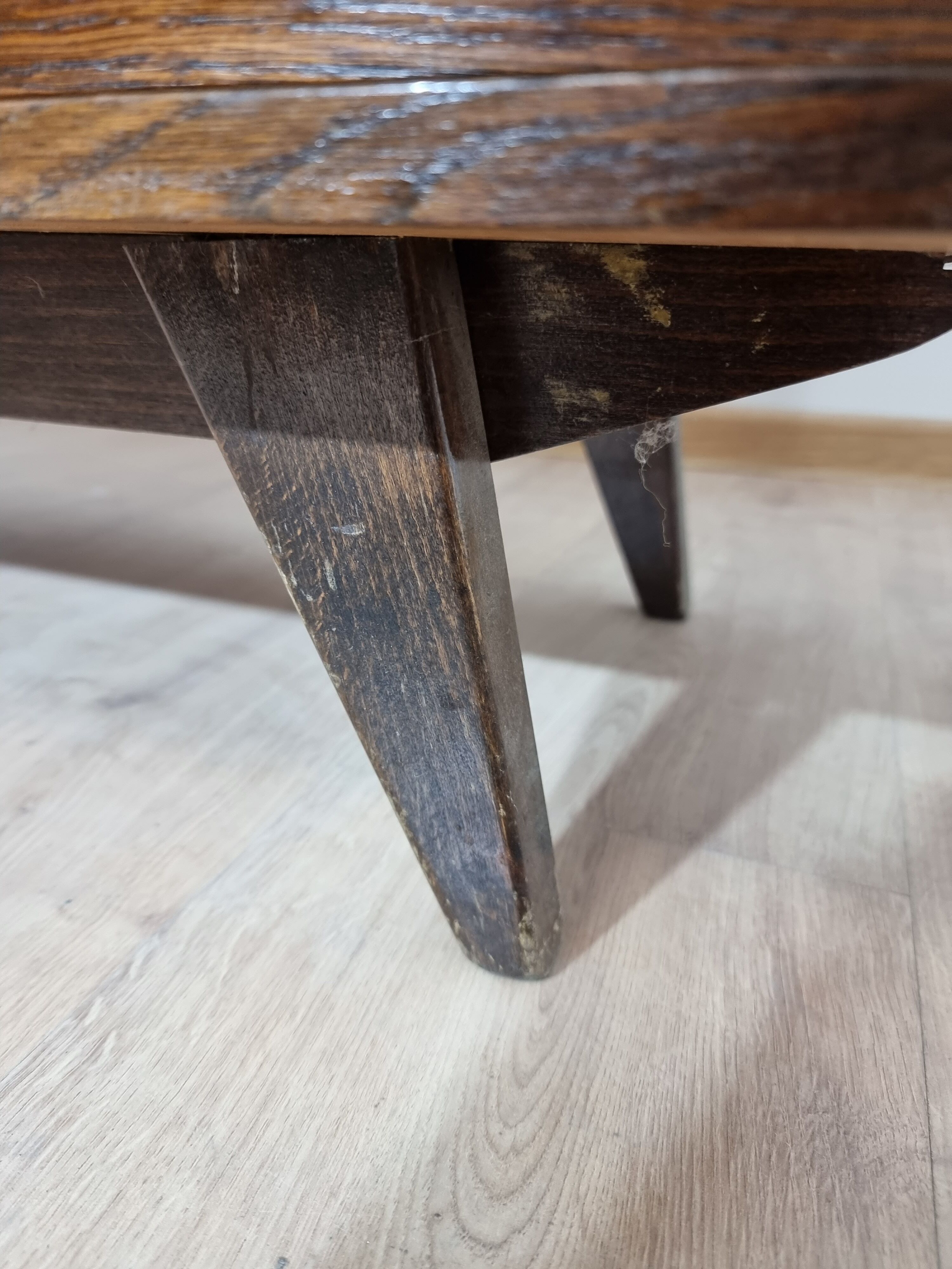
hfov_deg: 56.8
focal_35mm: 24
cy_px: 634
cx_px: 476
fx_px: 880
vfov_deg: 71.6
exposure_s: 1/50
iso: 250
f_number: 1.8
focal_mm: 6.7
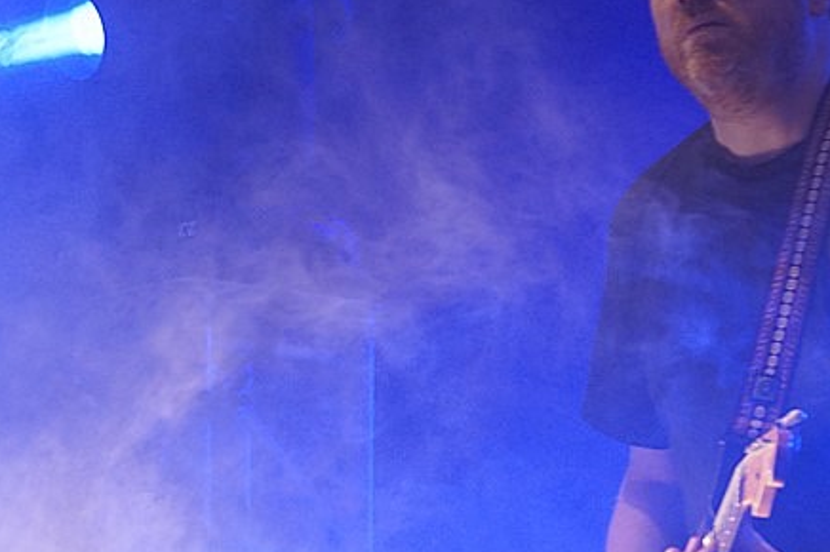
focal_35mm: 317
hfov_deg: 6.5
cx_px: 710
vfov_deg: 4.3
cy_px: 124
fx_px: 7303
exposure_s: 1/60
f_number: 4.5
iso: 640
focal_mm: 90
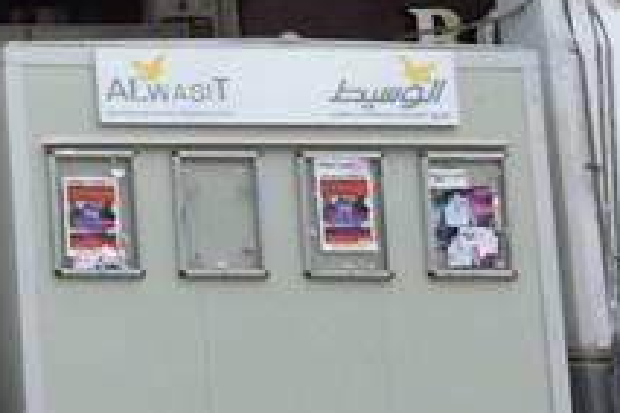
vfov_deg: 5.6
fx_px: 4012
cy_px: -672
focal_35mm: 233
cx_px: -1621
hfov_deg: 7.2
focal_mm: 31
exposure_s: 1/80
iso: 500
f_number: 16
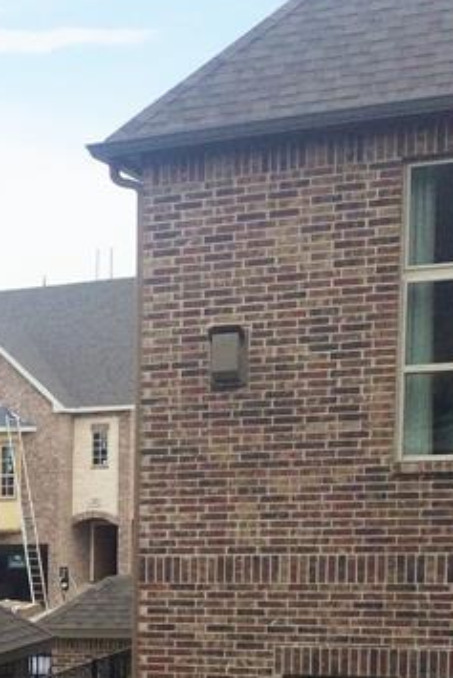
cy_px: 714
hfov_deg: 13.6
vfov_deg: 22.3
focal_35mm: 87
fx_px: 1640
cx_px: -438
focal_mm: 4.15
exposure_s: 1/1580
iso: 32
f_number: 2.2
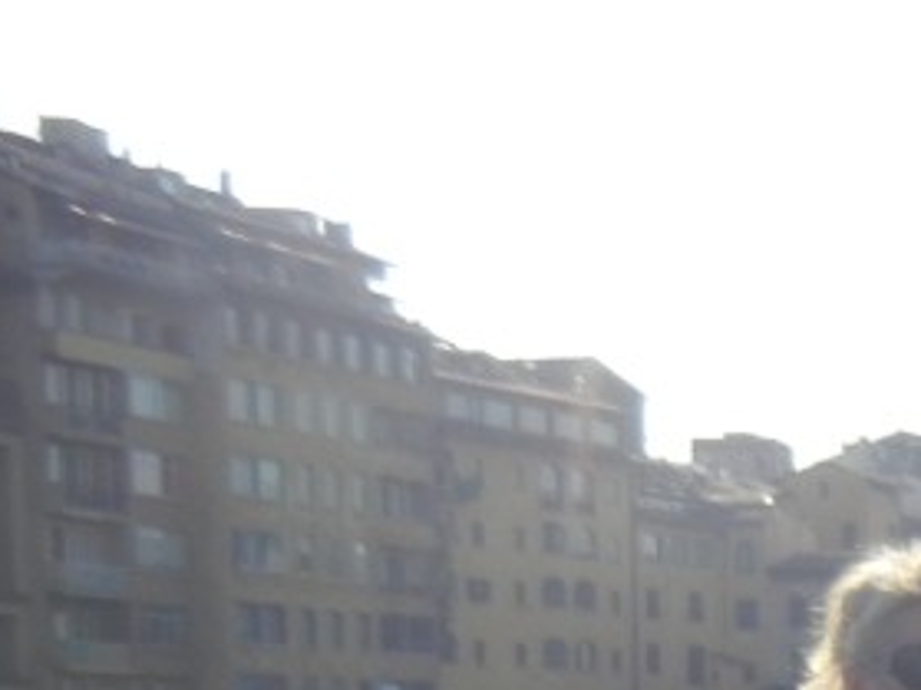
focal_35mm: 110
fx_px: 2925
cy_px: 1014
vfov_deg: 12.8
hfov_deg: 15.9
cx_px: 1515
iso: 160
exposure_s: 1/366
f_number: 7
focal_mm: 5.4
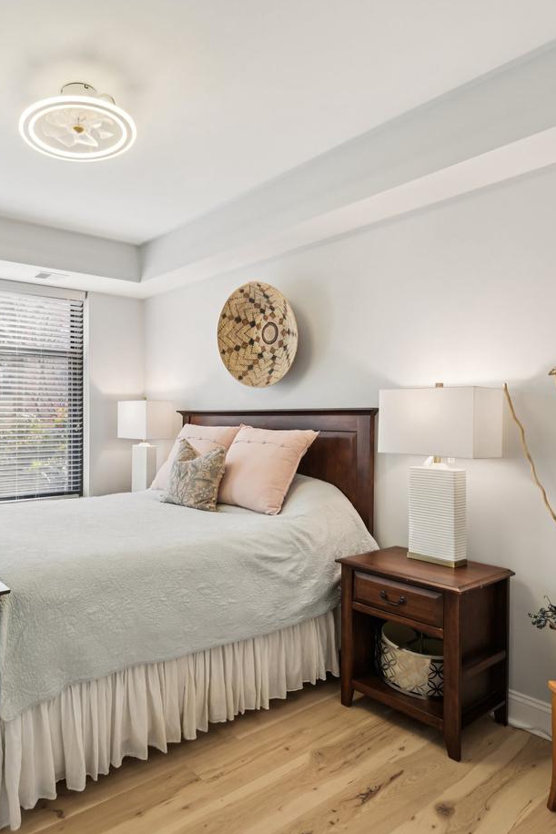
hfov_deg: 53.9
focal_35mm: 22
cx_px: 123
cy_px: 429
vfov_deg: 78.6
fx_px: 509
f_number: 7.1
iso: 320
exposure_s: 1/15
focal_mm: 14
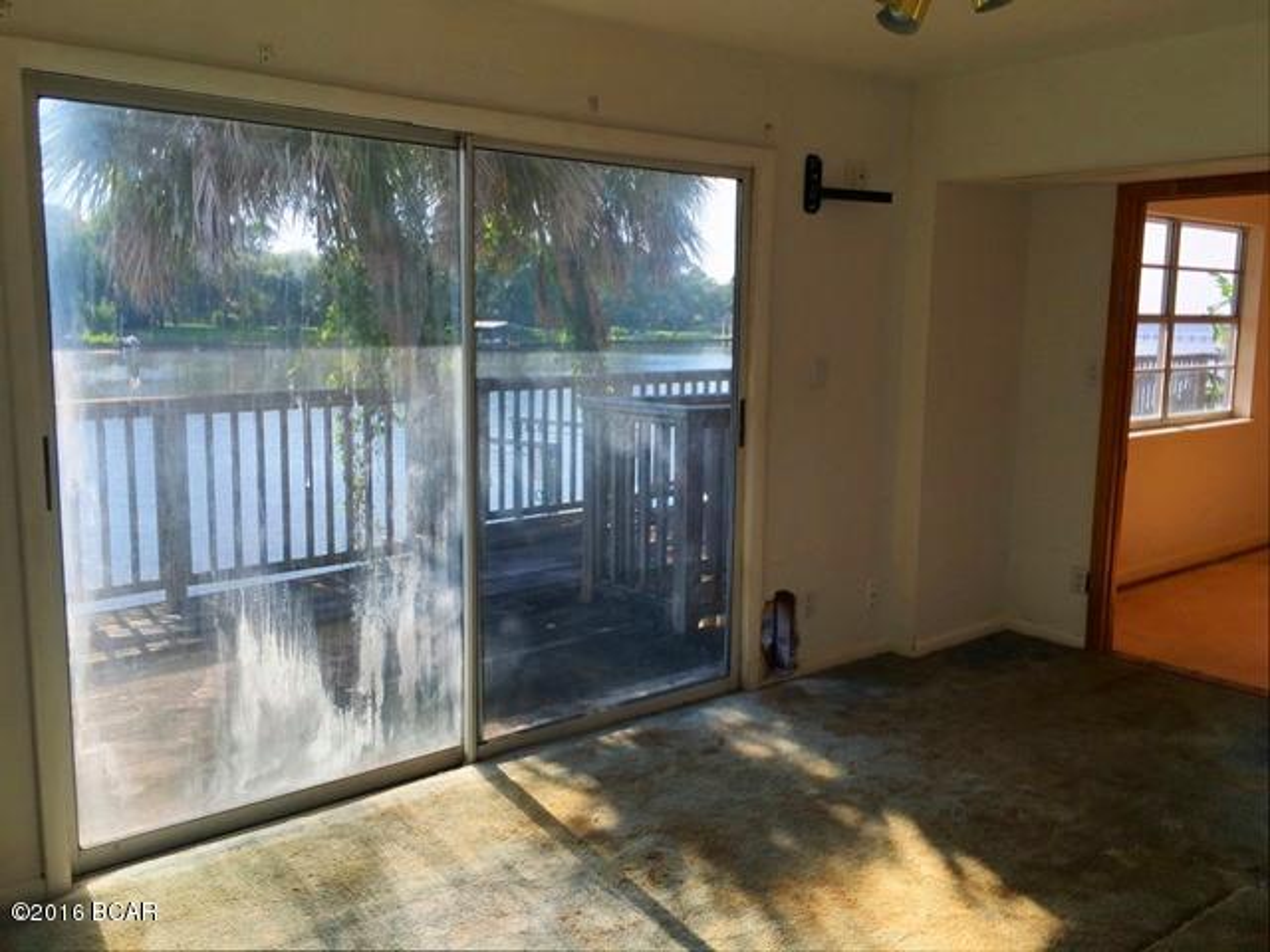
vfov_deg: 48.2
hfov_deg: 61.7
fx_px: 1064
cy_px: 476
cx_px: 635
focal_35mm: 29
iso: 25
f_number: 2.2
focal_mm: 4.15
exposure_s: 1/1876
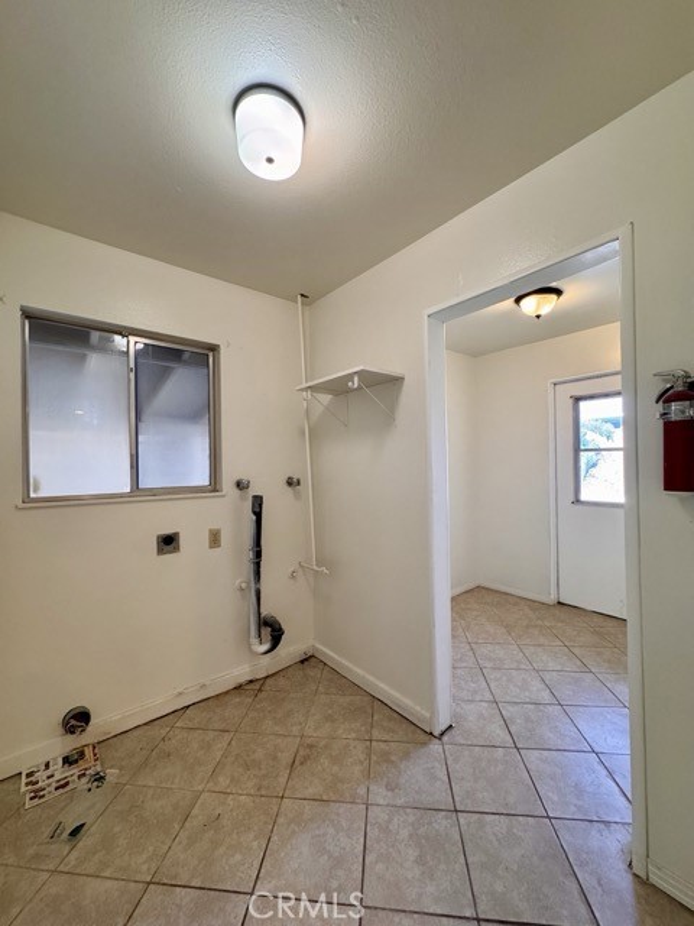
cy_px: 463
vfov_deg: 102.1
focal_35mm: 14
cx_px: 347
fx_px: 374
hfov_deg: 85.7
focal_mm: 2.22
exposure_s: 1/120
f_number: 2.2
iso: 250
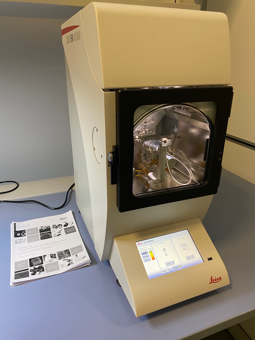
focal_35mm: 26
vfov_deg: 67.3
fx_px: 255
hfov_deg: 53.1
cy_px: 170
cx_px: 128
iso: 125
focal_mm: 4.25
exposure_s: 1/50
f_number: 1.8
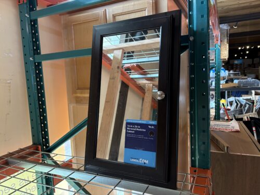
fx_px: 195
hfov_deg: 67.3
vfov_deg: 53.1
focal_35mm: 26
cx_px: 130
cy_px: 98
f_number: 1.6
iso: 200
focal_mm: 5.96
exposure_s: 1/120
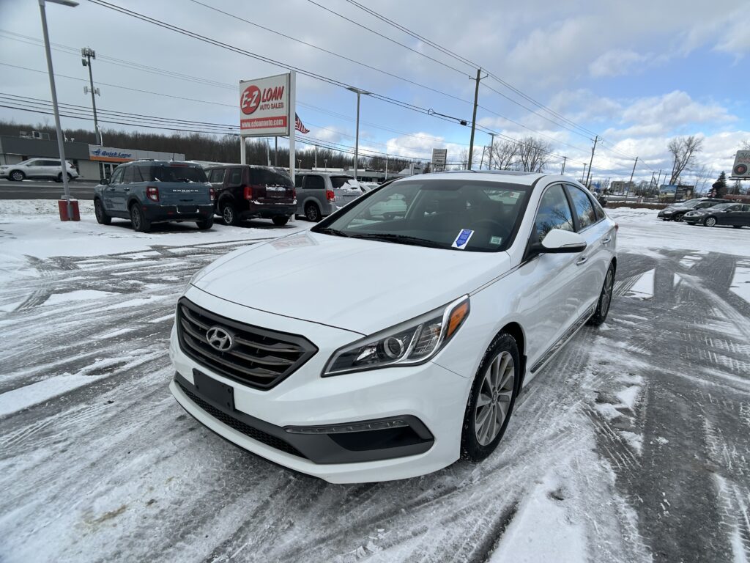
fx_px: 563
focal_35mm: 26
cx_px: 375
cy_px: 282
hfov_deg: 67.3
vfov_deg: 53.1
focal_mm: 5.7
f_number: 1.5
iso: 50
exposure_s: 1/3571
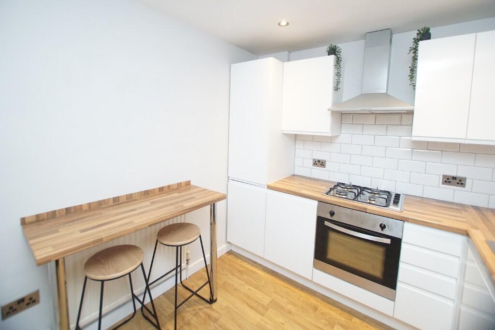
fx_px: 206
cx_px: 248
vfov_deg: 77.3
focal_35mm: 15
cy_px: 165
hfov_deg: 100.4
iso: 3200
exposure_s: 1/125
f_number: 3.5
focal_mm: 10
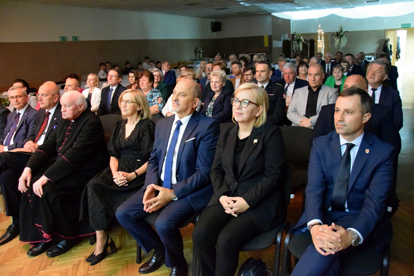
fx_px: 310
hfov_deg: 67.4
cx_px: 207
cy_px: 138
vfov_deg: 47.9
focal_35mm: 27
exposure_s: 1/100
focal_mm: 18
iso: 12800
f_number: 4.5
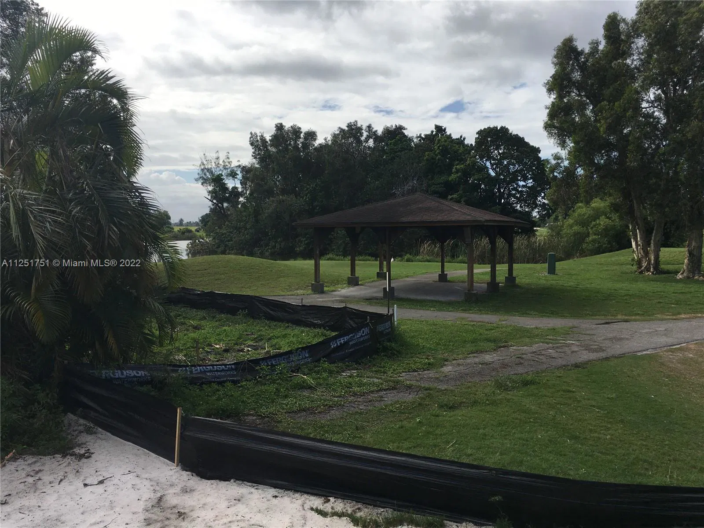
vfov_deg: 48.2
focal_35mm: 29
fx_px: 590
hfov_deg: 61.7
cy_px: 264
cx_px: 352
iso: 25
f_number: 2.2
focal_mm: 4.15
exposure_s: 1/2331
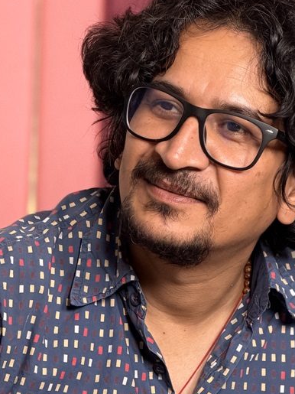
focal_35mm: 233
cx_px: 131
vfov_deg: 8.5
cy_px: 220
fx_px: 2649
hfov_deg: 6.4
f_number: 2.8
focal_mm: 16.89
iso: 250
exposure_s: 1/100
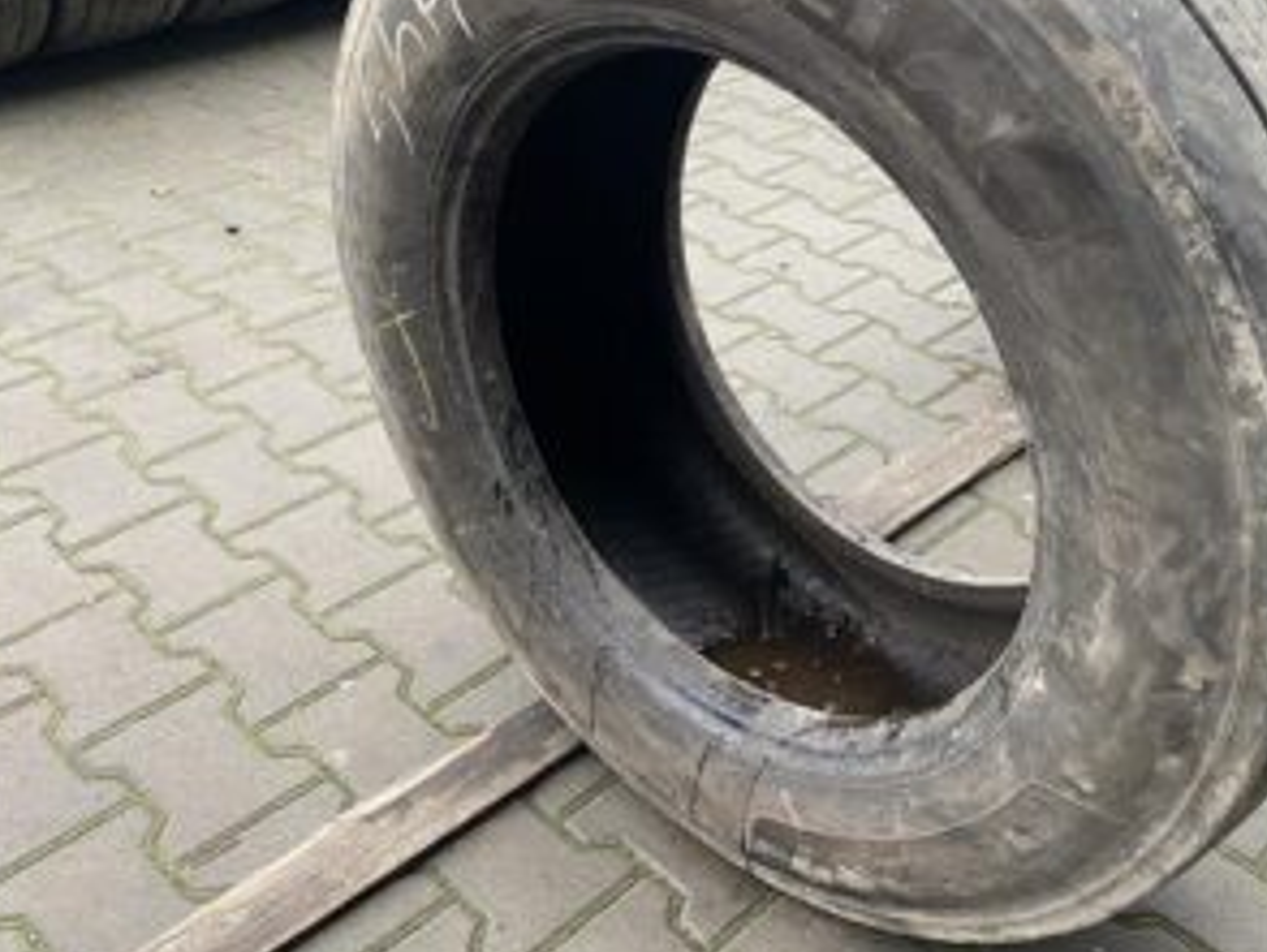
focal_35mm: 38
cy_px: 368
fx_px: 1392
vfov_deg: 37.6
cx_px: 733
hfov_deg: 48.8
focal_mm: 4.25
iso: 125
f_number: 1.8
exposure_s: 1/80
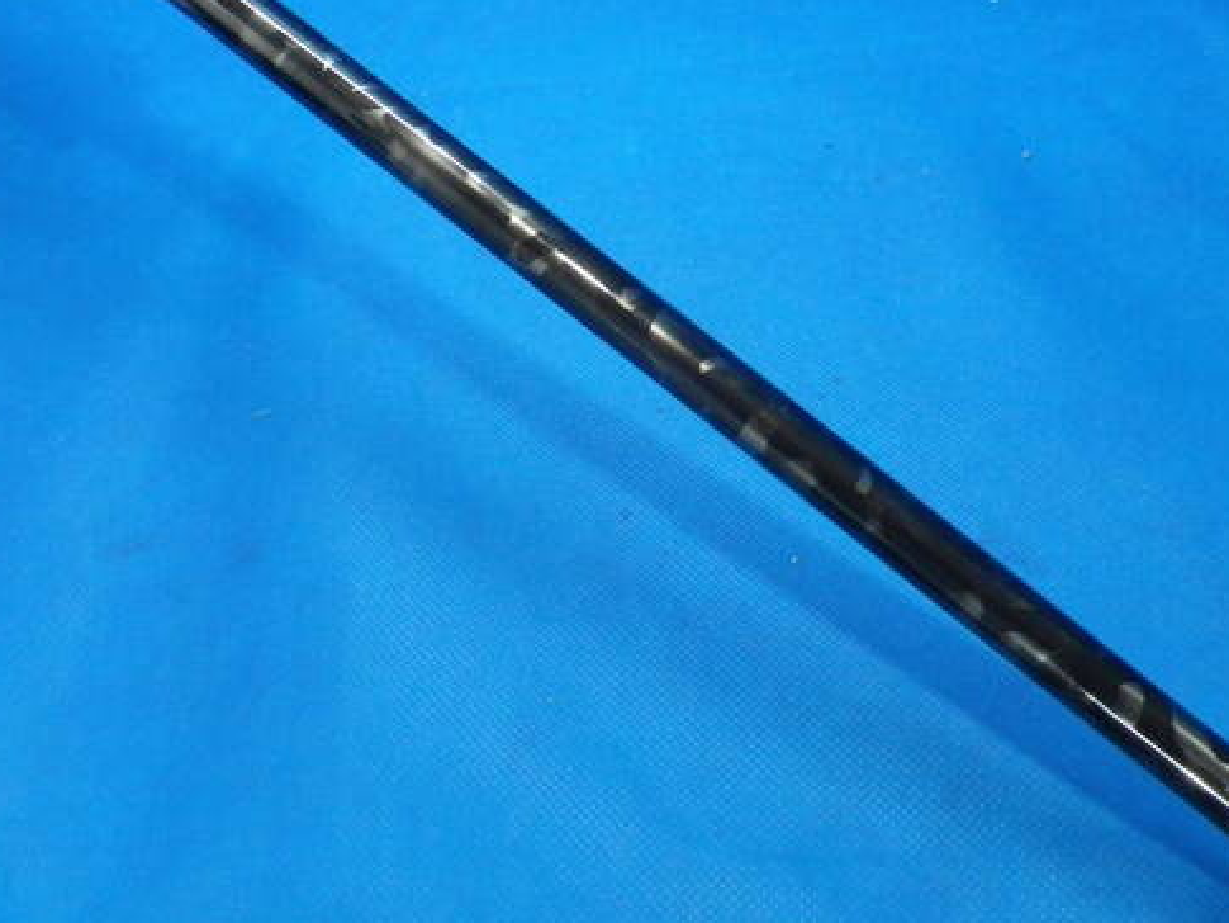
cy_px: 340
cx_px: 697
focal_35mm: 33
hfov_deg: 55.2
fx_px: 1172
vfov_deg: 42.6
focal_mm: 4.5
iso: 400
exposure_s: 1/30
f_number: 3.5
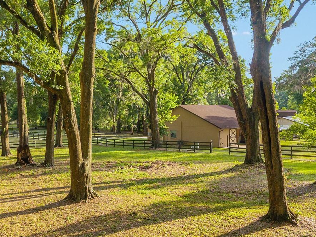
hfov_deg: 43.2
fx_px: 393
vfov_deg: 33.5
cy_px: 145
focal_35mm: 43
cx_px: 104
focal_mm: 8.67
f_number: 1.8
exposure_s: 1/1600
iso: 410
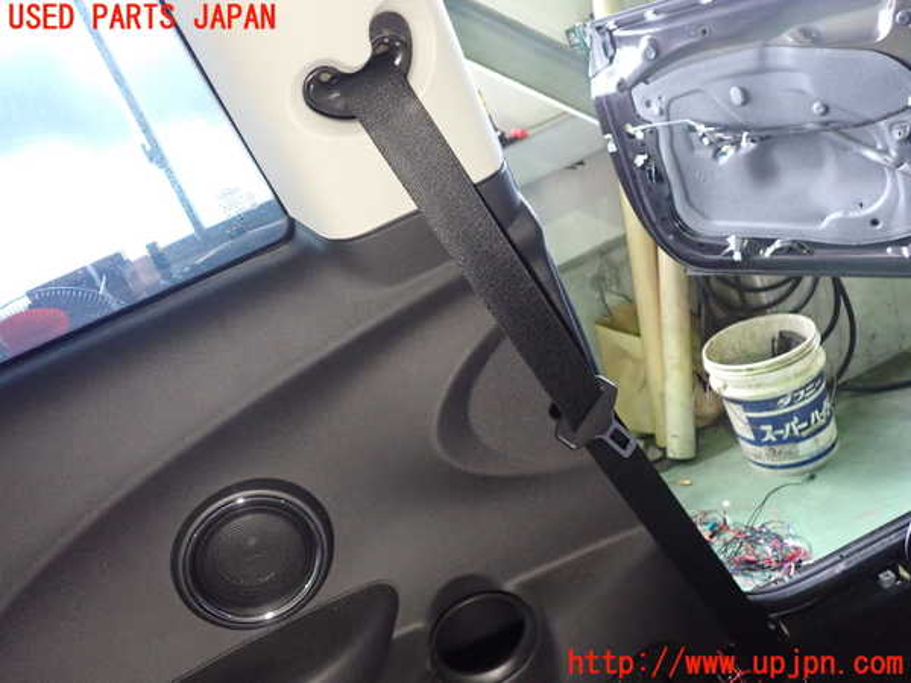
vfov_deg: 46.8
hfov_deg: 60.0
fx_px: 790
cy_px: 342
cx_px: 456
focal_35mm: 30
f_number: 2.3
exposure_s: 1/30
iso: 800
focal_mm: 5.4
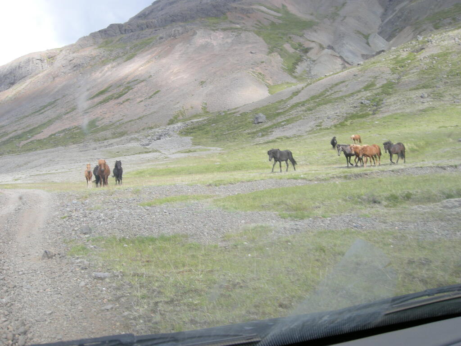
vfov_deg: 40.7
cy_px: 173
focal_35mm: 35
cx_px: 230
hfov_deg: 52.6
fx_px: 466
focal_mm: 7.5
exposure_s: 1/149
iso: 100
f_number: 4.8
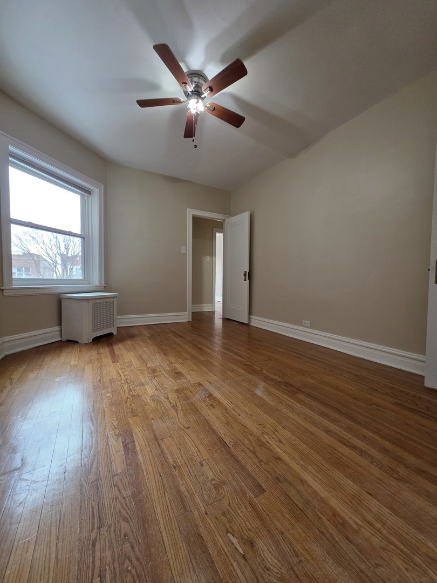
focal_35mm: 13
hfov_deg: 89.9
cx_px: 218
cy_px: 292
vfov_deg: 106.2
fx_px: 219
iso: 200
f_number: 1.9
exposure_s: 1/120
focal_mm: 2.2
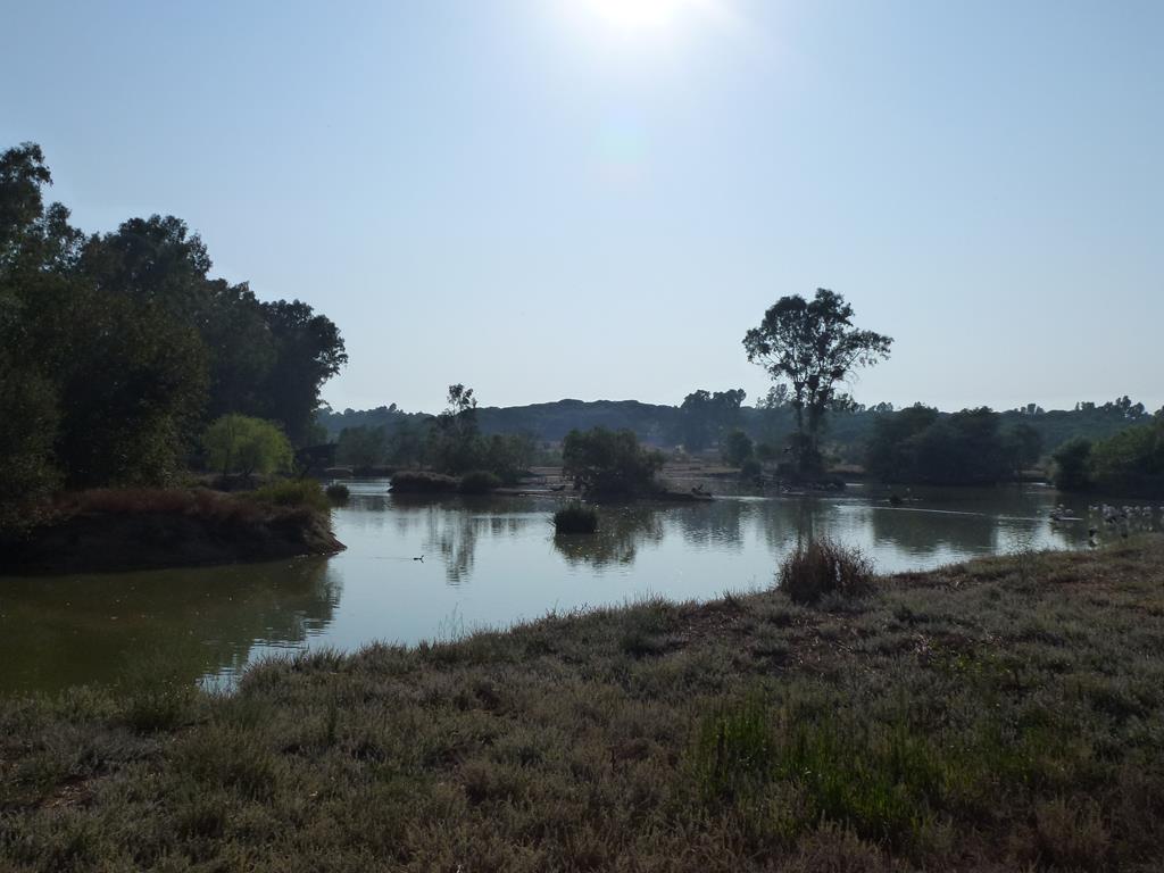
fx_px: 1110
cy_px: 436
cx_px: 582
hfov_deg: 55.4
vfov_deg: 42.9
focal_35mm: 33
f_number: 5
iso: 160
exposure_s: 1/2500
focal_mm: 5.9
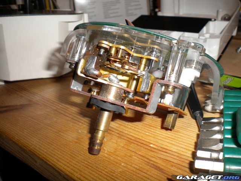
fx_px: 244
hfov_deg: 52.6
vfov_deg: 40.7
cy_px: 90
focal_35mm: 35
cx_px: 120
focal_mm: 6.3
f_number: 4.6
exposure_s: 1/30
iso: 80
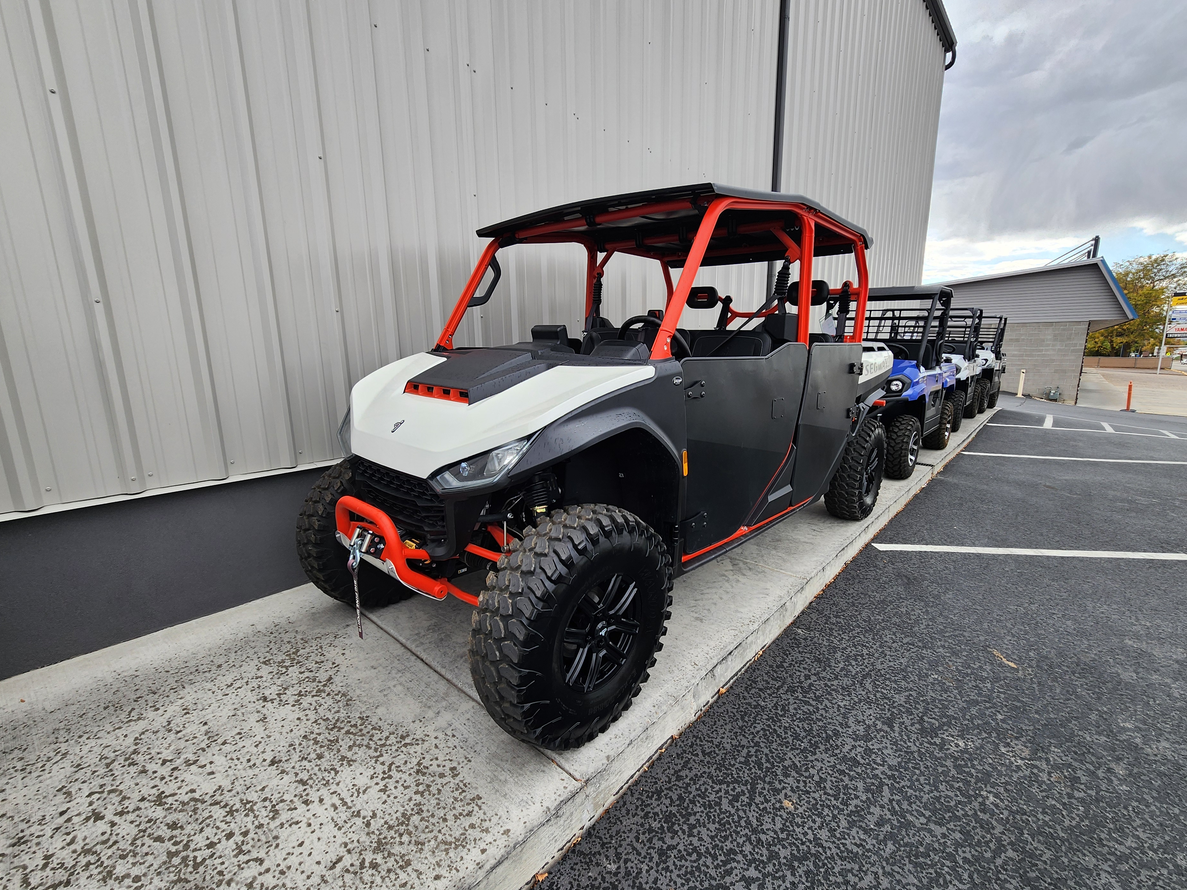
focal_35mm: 14
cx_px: 610
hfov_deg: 102.0
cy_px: 457
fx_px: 480
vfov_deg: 85.7
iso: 50
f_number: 2.2
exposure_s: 1/501
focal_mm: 2.2
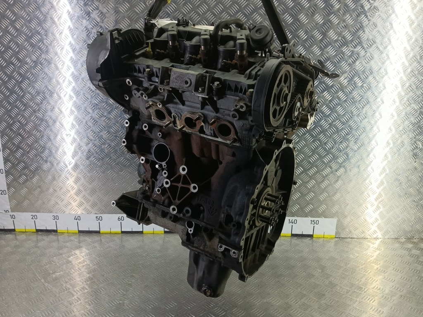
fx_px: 281
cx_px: 212
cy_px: 158
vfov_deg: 58.9
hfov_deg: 73.9
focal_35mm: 23
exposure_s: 1/50
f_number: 1.6
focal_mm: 4.11
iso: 140
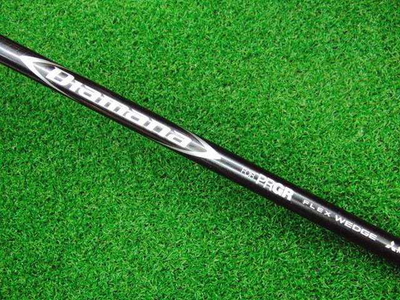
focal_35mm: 37
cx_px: 200
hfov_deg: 50.1
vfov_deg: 38.7
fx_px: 428
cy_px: 150
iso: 3200
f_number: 3.6
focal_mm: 6.42
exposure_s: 1/200
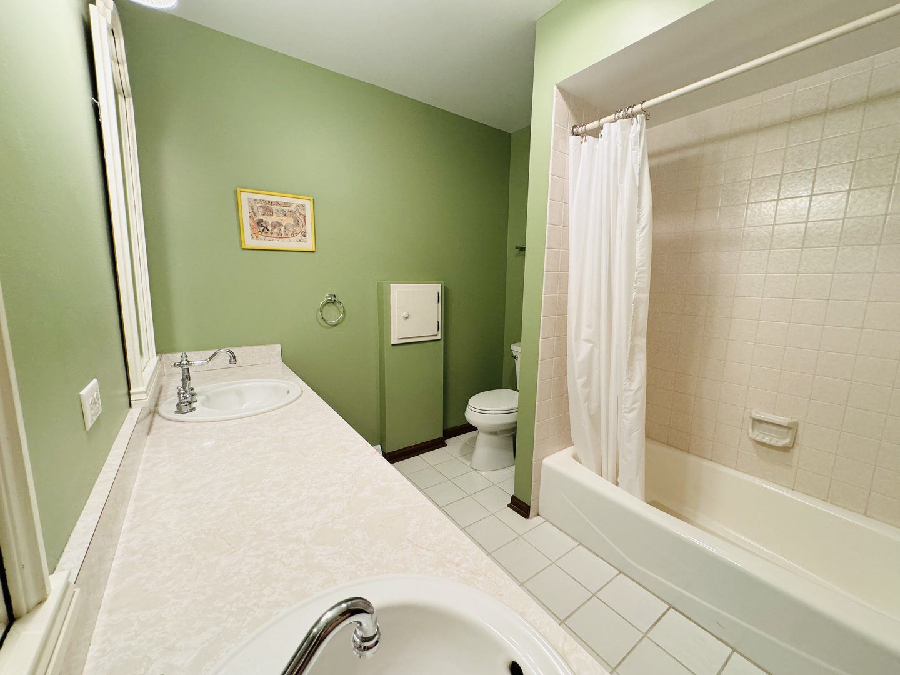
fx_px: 364
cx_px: 450
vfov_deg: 85.7
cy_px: 338
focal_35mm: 14
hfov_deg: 102.1
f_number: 2.2
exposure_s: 1/60
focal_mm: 2.22
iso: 250
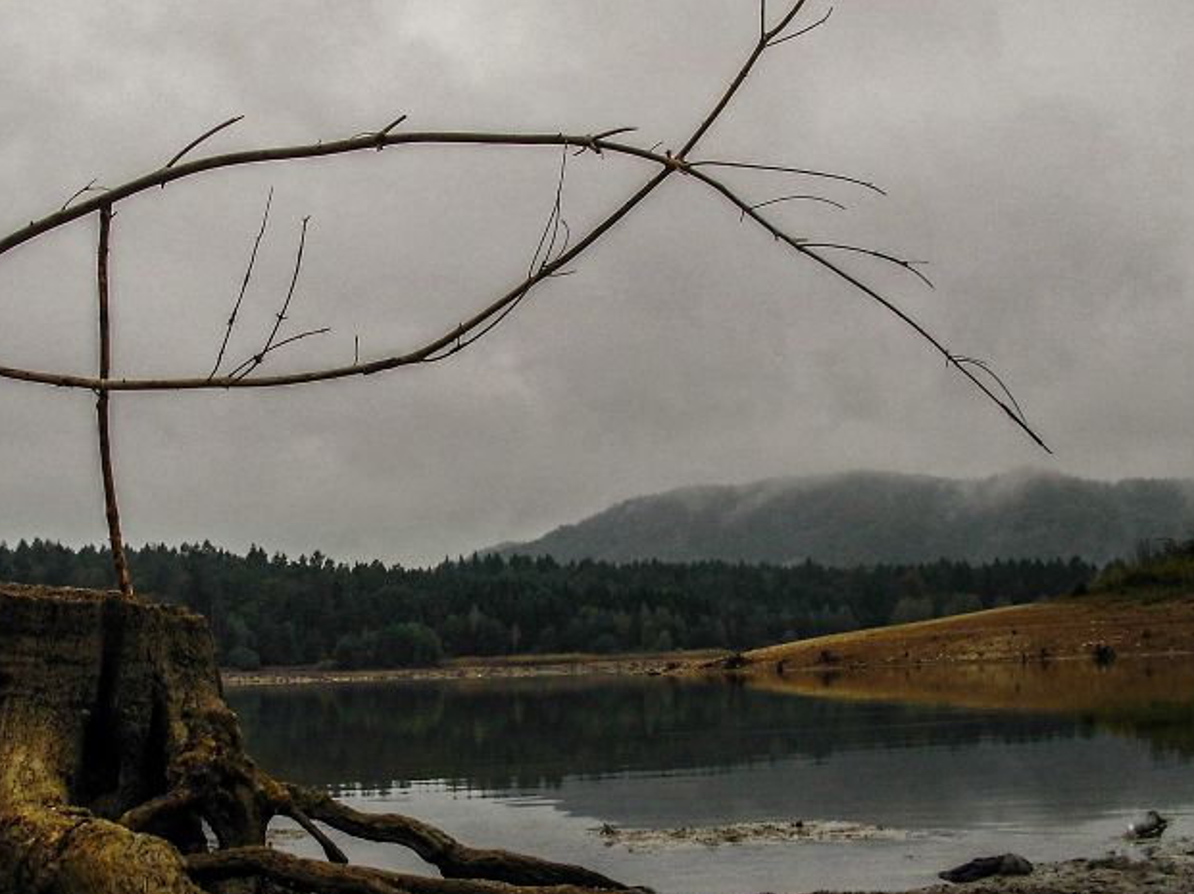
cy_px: 449
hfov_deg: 37.2
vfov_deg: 28.5
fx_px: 1758
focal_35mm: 51
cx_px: 429
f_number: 7.8
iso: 100
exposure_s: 1/100
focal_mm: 6.3
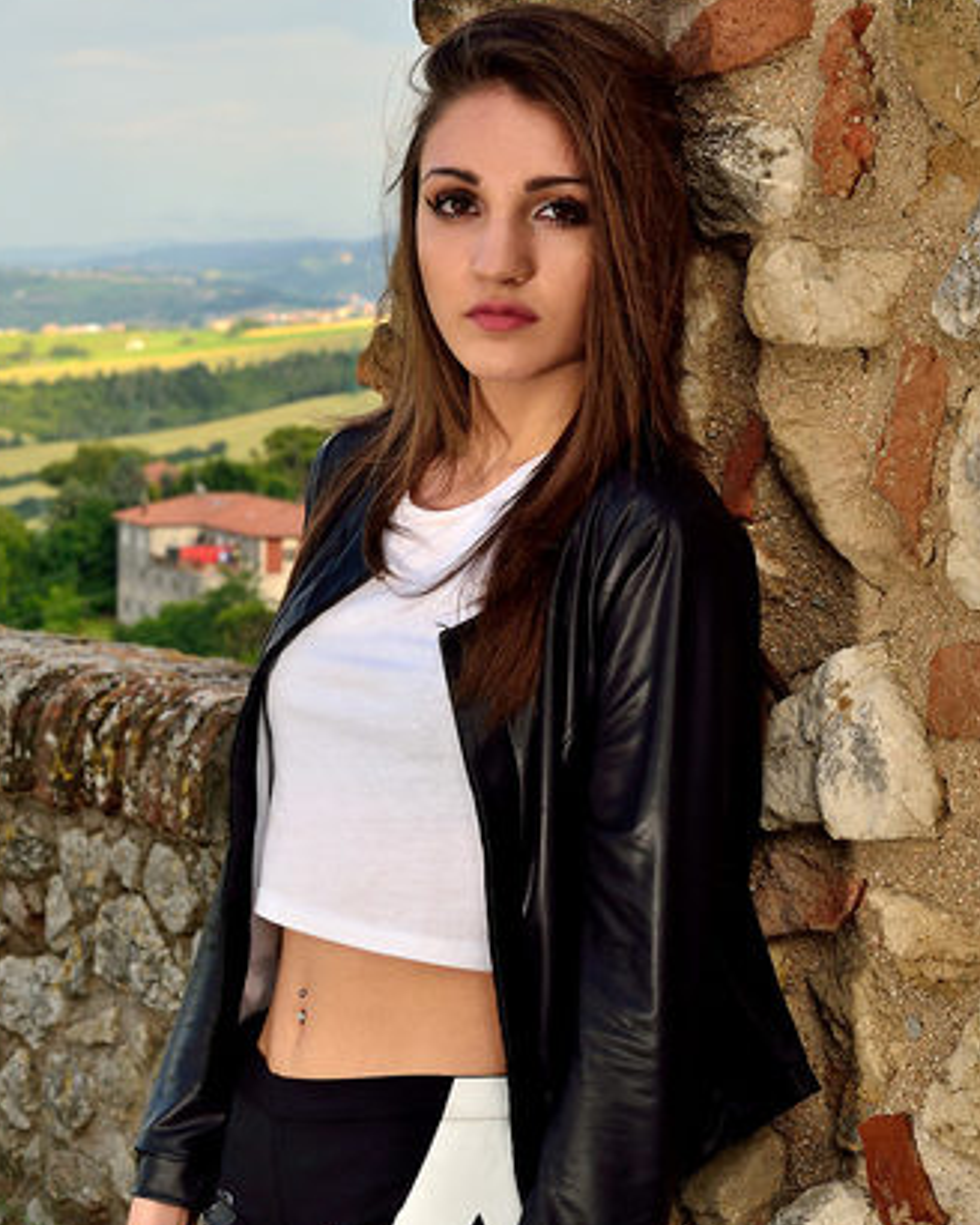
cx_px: 508
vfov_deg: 18.6
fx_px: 3734
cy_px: 732
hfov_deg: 15.0
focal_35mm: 103
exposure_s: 1/200
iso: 200
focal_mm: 50
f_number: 8
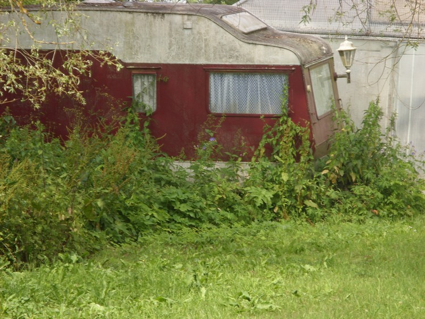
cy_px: 160
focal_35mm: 190
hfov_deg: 10.4
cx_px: 212
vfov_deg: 7.8
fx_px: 2332
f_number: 4.6
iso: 50
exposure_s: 1/148
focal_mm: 31.5
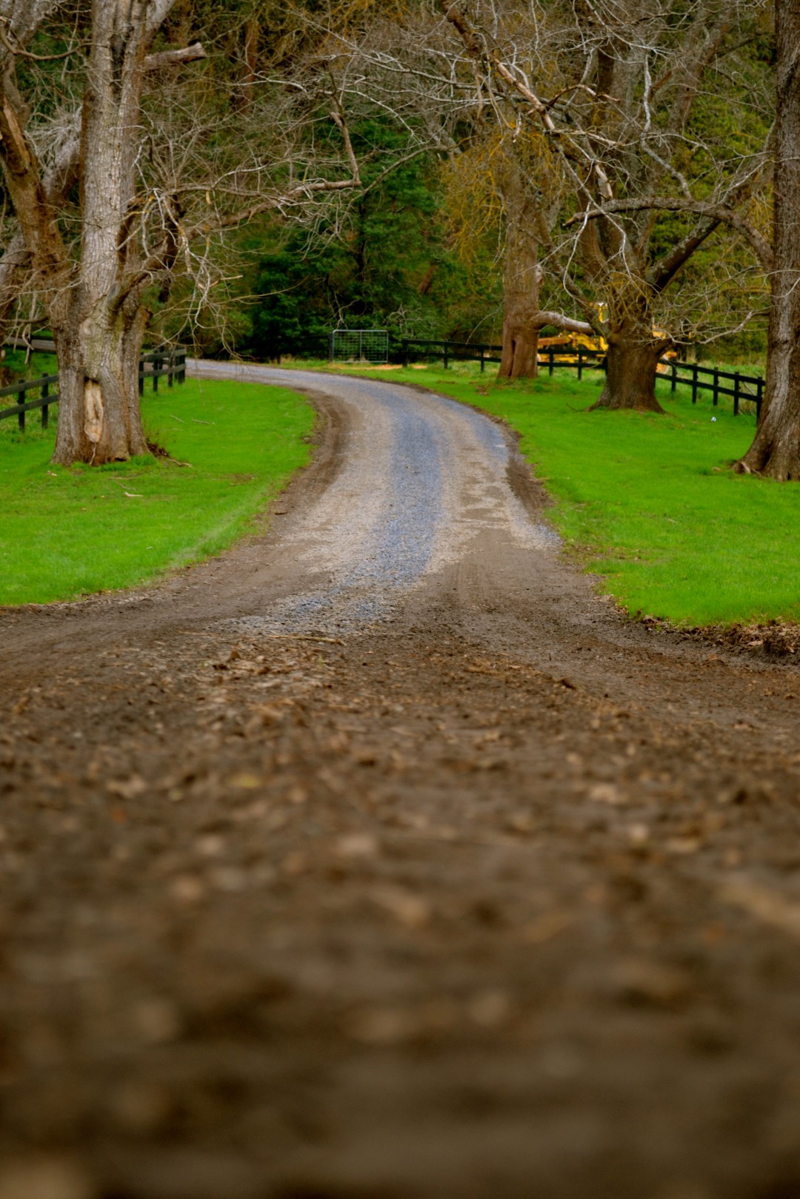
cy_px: 600
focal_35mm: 82
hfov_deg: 16.6
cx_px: 400
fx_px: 2750
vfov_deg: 24.6
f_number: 5.6
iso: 320
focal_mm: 55
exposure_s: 1/125
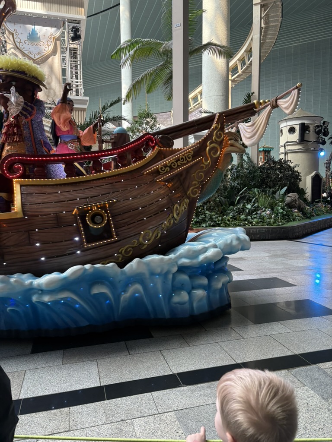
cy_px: 221
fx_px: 332
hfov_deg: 53.1
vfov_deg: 67.3
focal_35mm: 26
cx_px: 166
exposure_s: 1/78
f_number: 1.6
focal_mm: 5.96
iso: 125
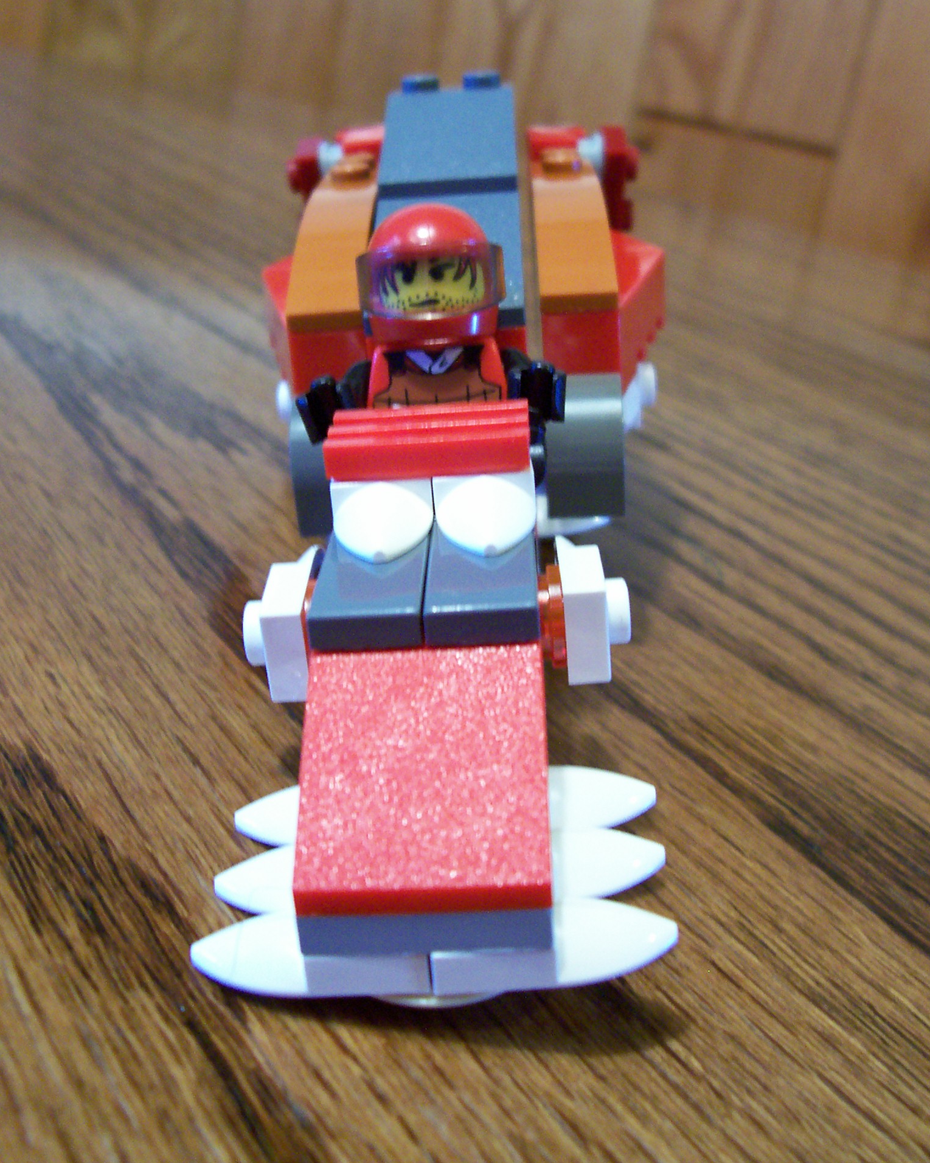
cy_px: 513
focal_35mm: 40
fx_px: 1377
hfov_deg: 37.3
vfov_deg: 45.7
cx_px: 468
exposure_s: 1/11.1
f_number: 2.7
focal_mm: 5.6
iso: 160
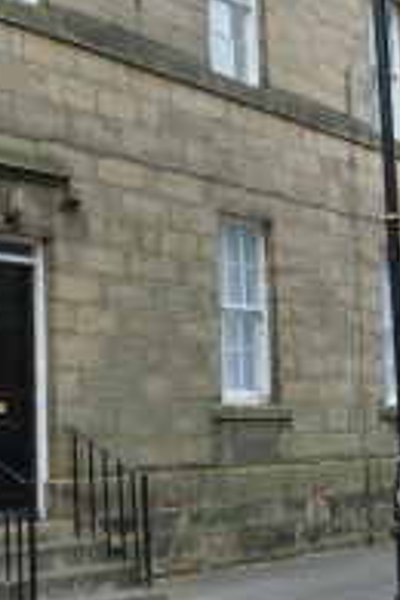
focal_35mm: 72
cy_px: 328
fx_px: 1200
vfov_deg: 28.1
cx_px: 74
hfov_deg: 18.7
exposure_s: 1/60
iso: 1000
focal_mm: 23
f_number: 16
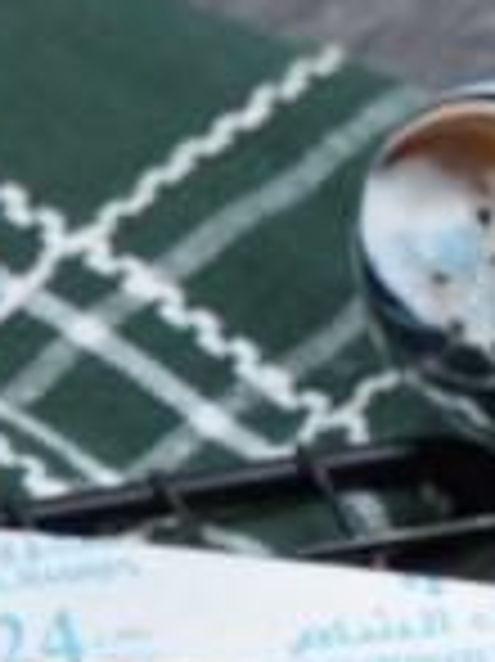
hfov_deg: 2.8
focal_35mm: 529
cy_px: 1369
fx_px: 10101
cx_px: -369
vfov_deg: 3.7
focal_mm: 75
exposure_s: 1/100
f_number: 11
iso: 160
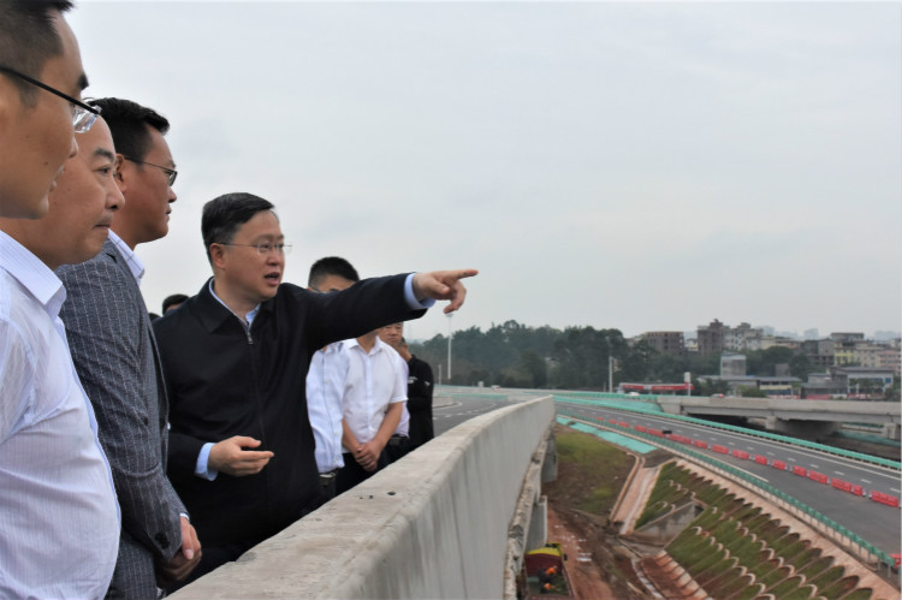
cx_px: 451
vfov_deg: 39.9
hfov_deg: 57.3
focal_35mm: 33
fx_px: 826
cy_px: 300
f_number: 8
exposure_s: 1/400
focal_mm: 22
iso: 800
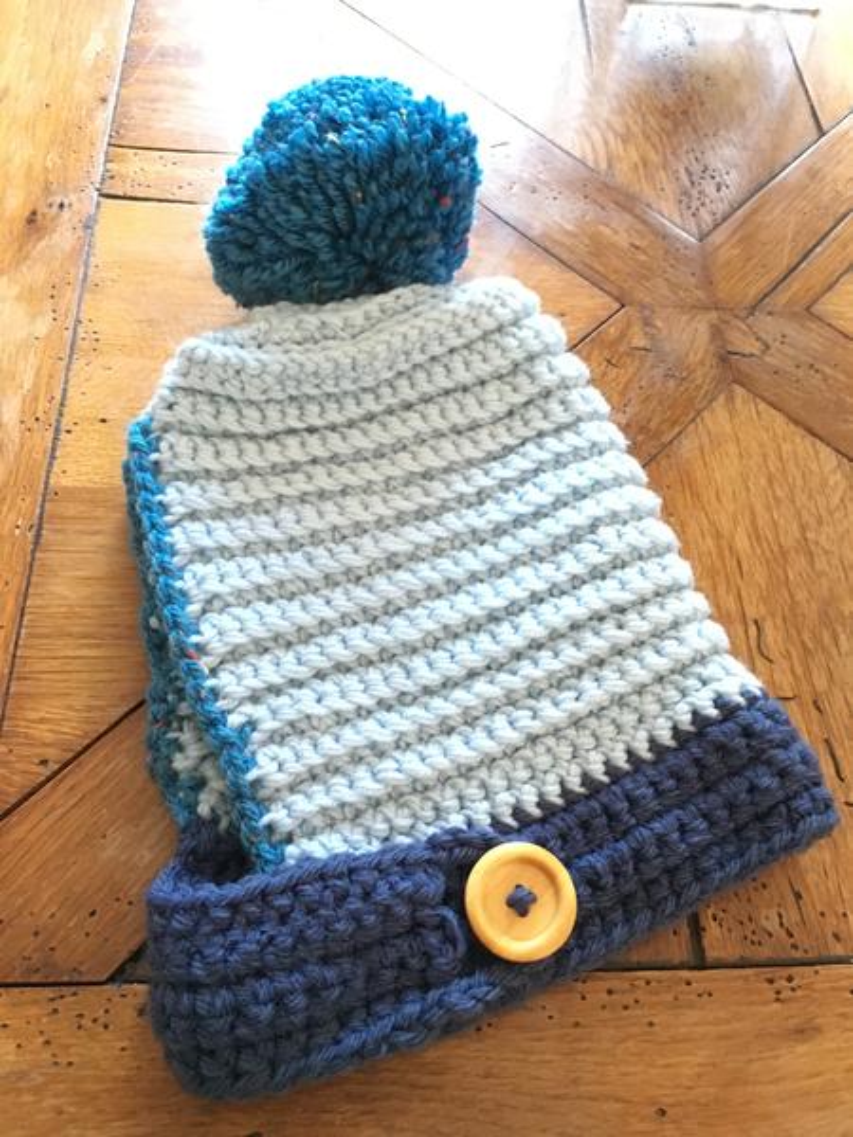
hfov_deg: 48.2
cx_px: 426
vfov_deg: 61.7
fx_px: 953
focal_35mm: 29
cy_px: 568
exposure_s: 1/17
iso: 320
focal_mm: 4.15
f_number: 2.2
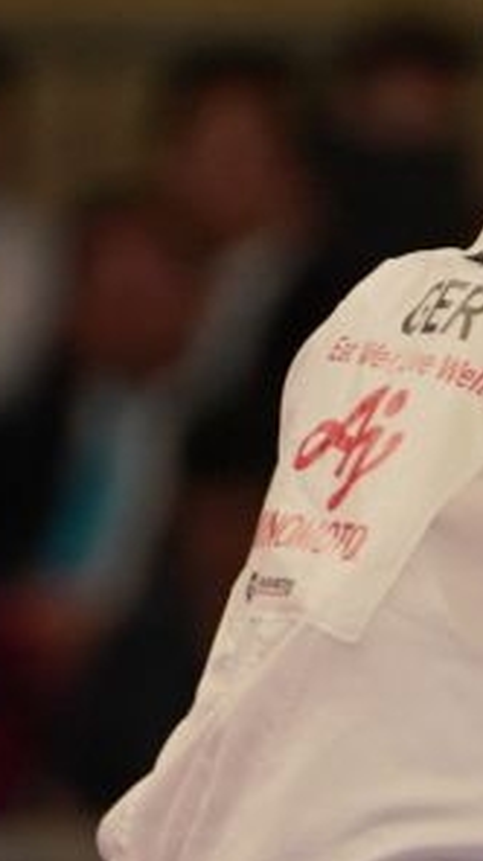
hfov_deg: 1.0
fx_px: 28800
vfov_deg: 1.7
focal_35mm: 1262
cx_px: 390
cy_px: 576
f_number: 2.8
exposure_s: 1/1000
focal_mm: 198
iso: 1000
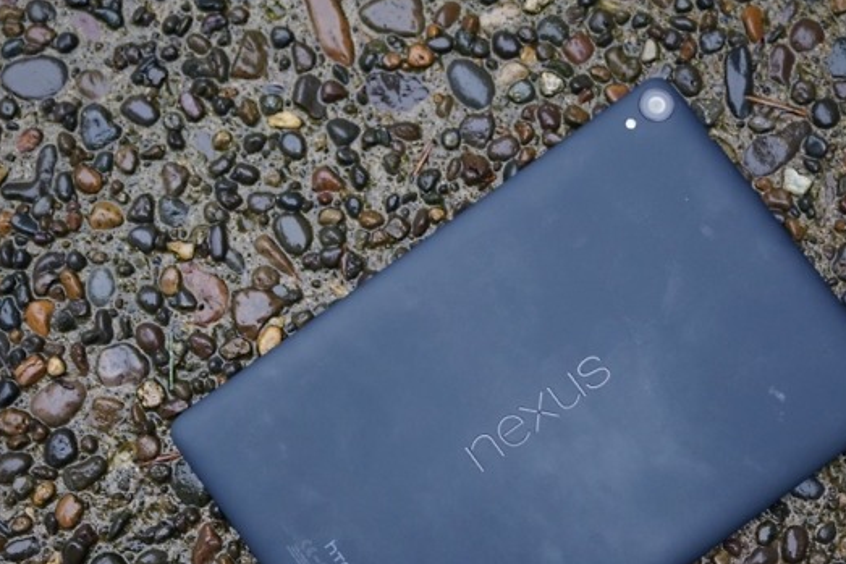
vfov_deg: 20.5
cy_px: 407
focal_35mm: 66
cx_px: 391
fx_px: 1551
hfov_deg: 30.5
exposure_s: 1/60
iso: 640
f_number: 4
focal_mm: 30
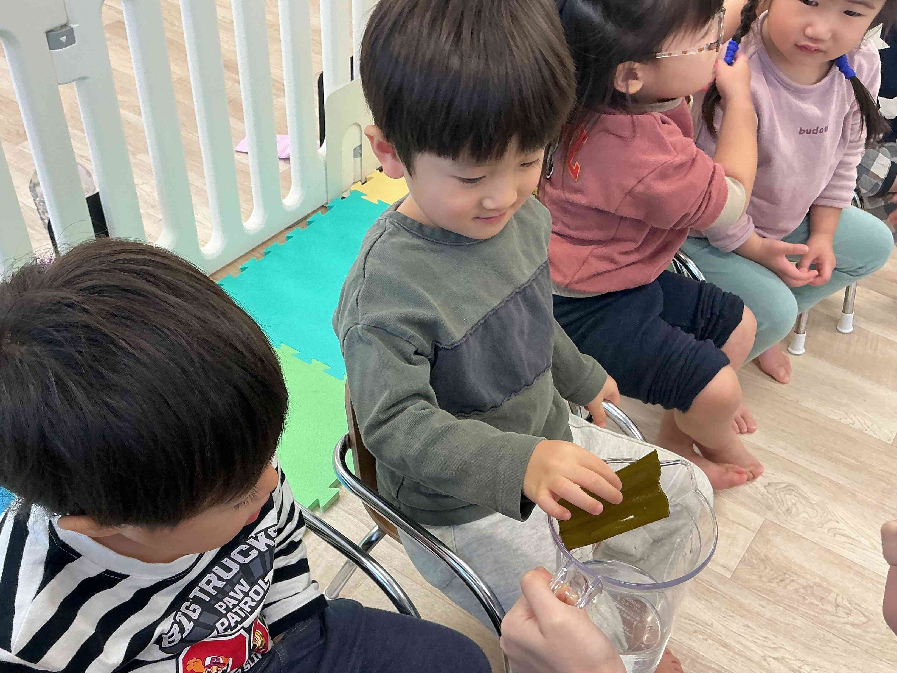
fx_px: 803
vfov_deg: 45.4
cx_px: 461
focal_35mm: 31
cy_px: 353
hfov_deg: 58.3
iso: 40
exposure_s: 1/60
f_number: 1.8
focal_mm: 3
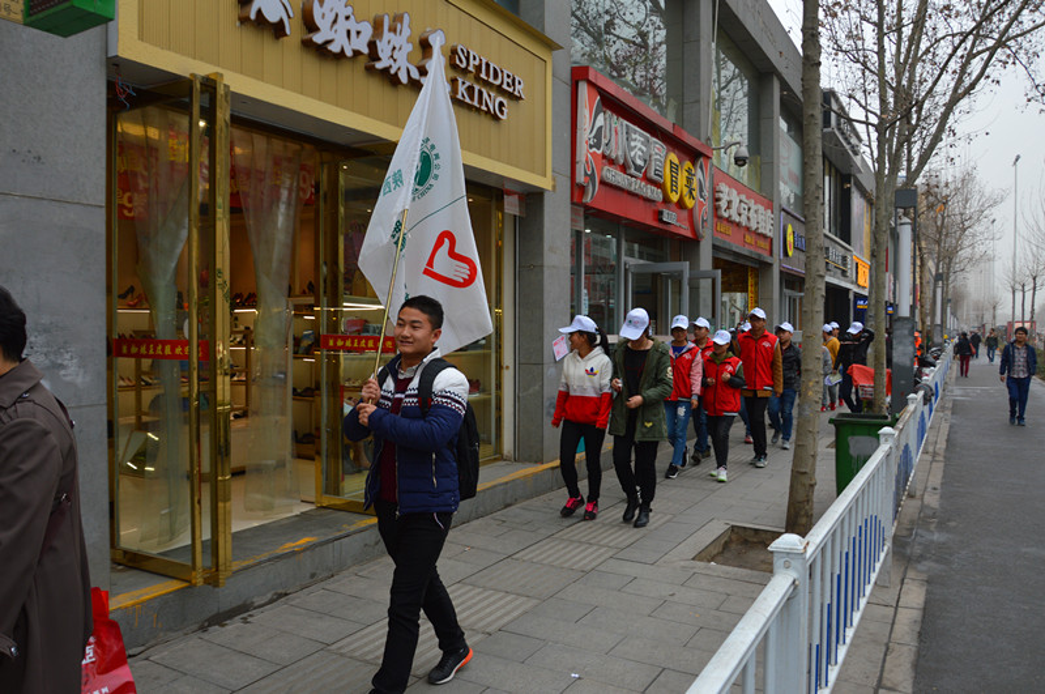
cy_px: 347
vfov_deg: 47.8
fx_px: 783
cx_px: 522
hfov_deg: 67.5
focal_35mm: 27
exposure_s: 1/125
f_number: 5.6
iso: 160
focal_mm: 18
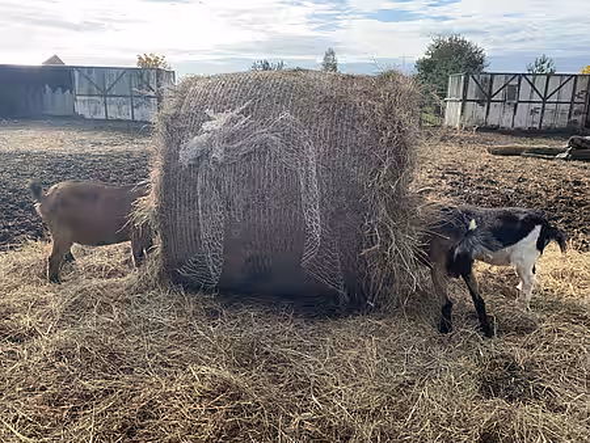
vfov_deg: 53.1
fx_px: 443
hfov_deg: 67.3
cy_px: 222
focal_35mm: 26
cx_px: 295
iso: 25
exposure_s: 1/887
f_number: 1.8
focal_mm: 4.2
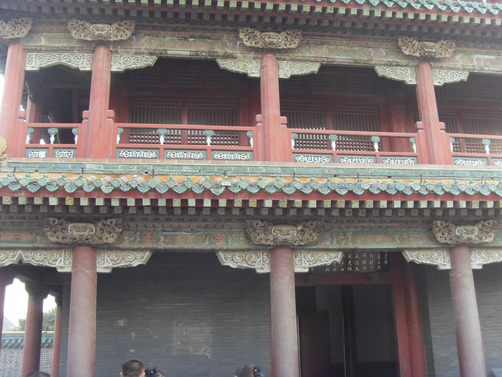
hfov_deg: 47.9
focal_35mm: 39
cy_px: 188
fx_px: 566
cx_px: 251
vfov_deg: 36.8
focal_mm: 6.6
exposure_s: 1/45
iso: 120
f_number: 3.5
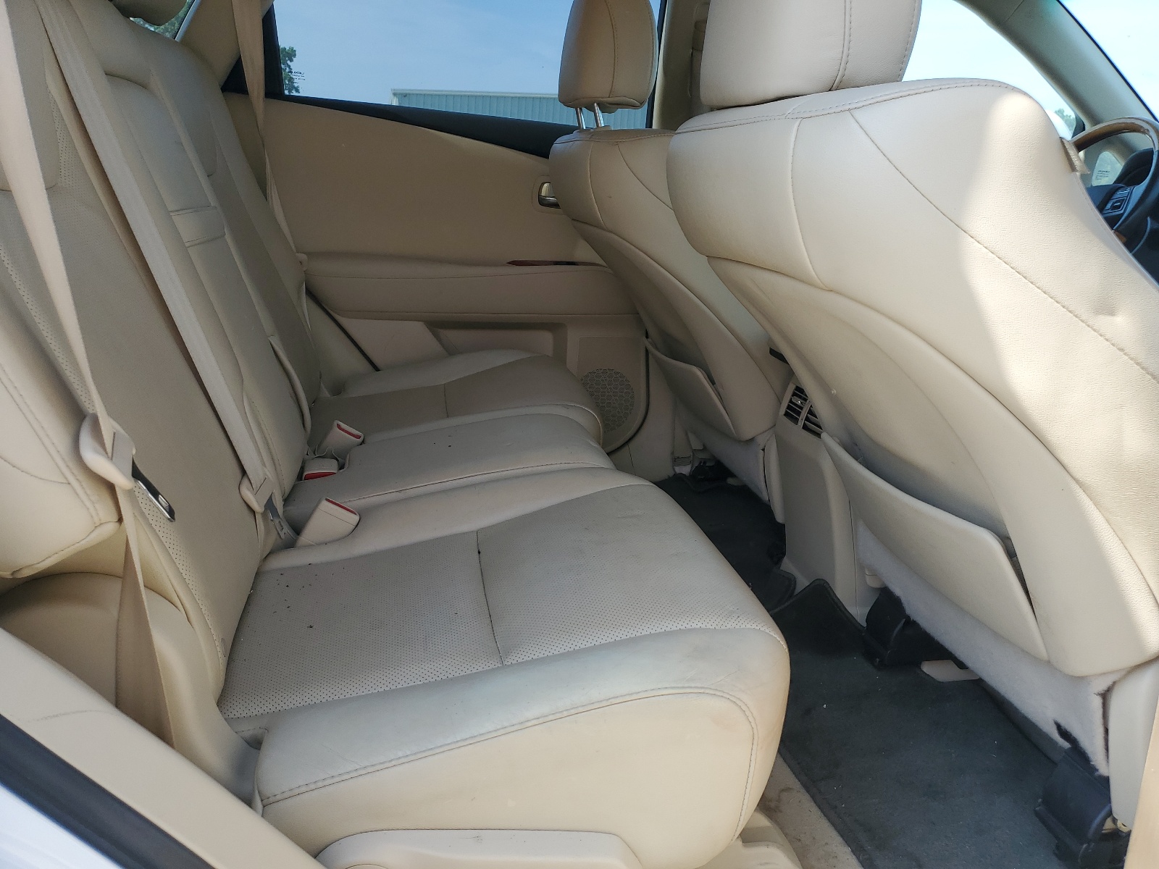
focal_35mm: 26
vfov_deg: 53.1
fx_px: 871
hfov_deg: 67.3
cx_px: 580
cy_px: 434
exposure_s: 1/833
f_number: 1.5
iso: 50
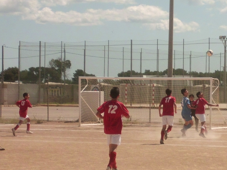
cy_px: 105
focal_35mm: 184
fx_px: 1207
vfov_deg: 8.1
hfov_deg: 10.7
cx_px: 187
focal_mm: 18.9
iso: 64
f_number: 13.9
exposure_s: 1/200
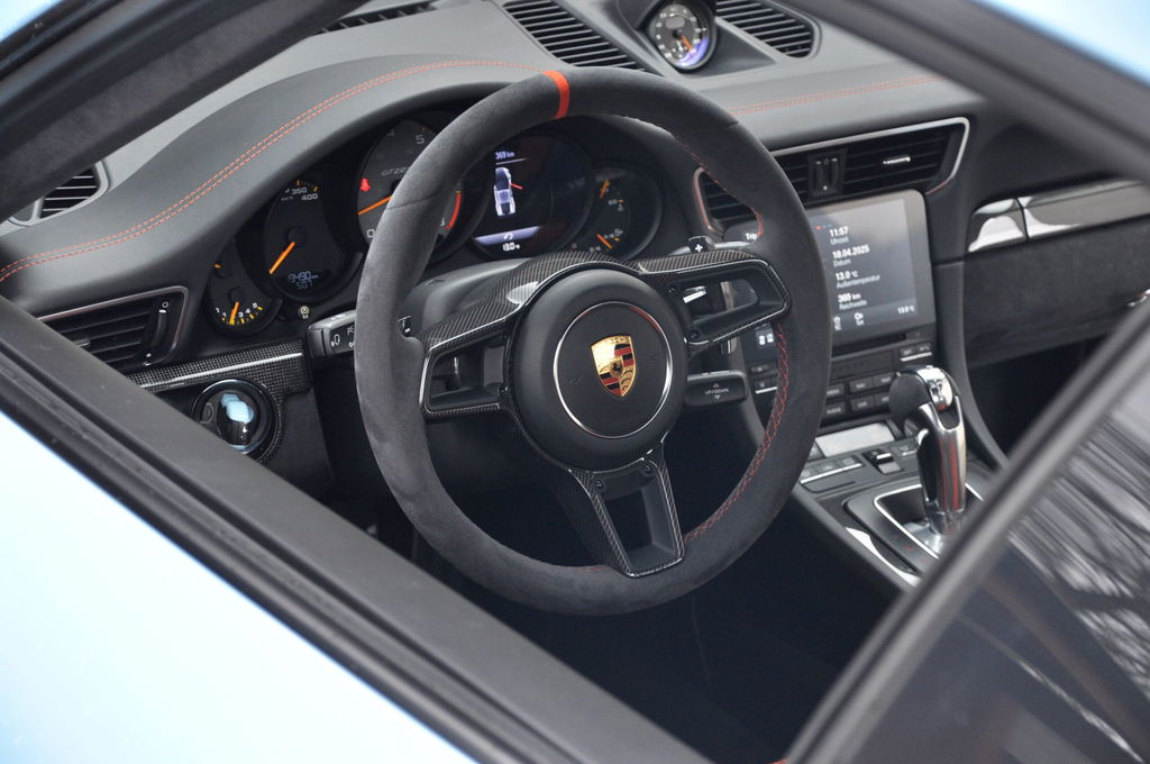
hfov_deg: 23.4
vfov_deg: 15.7
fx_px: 2776
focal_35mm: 87
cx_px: 575
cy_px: 382
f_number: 4.8
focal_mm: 58
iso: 500
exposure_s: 1/50
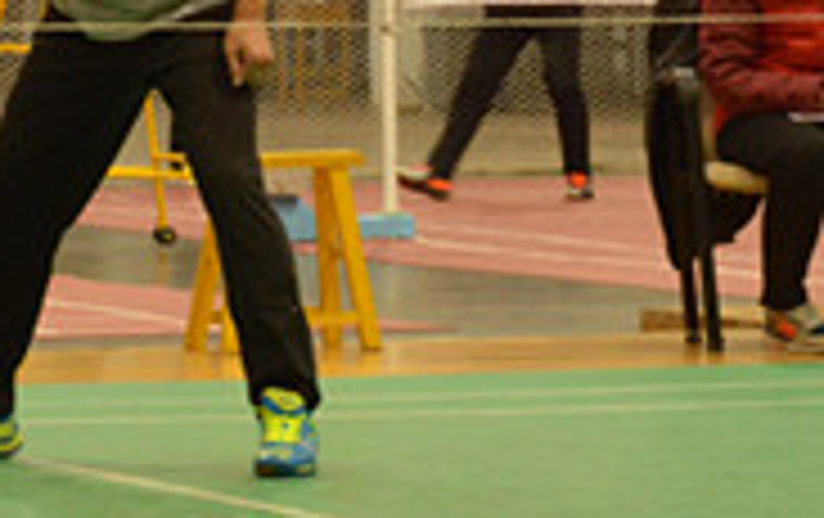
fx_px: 8187
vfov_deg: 3.6
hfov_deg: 5.8
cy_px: -385
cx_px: 70
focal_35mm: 364
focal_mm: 70
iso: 2000
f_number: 5.3
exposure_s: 1/30
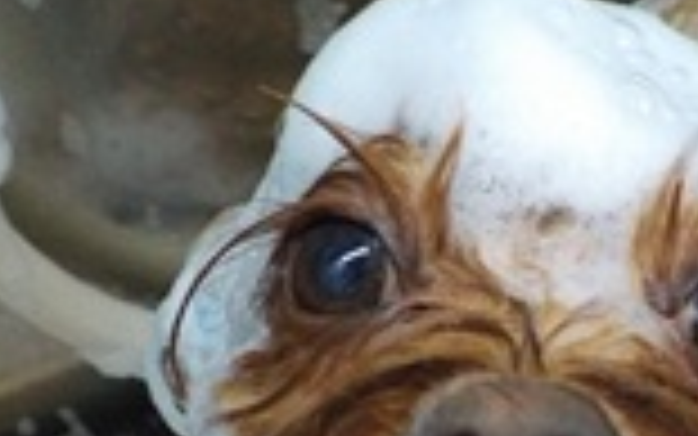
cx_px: 513
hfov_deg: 25.0
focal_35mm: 82
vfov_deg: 15.6
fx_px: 1560
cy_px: 449
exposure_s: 1/40
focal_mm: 4.1
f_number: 3.3
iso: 800
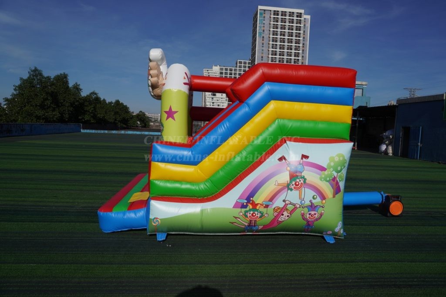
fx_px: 297
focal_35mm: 24
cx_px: 223
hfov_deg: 73.7
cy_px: 148
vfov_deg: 53.1
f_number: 8
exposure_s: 1/800
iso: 100
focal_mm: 16
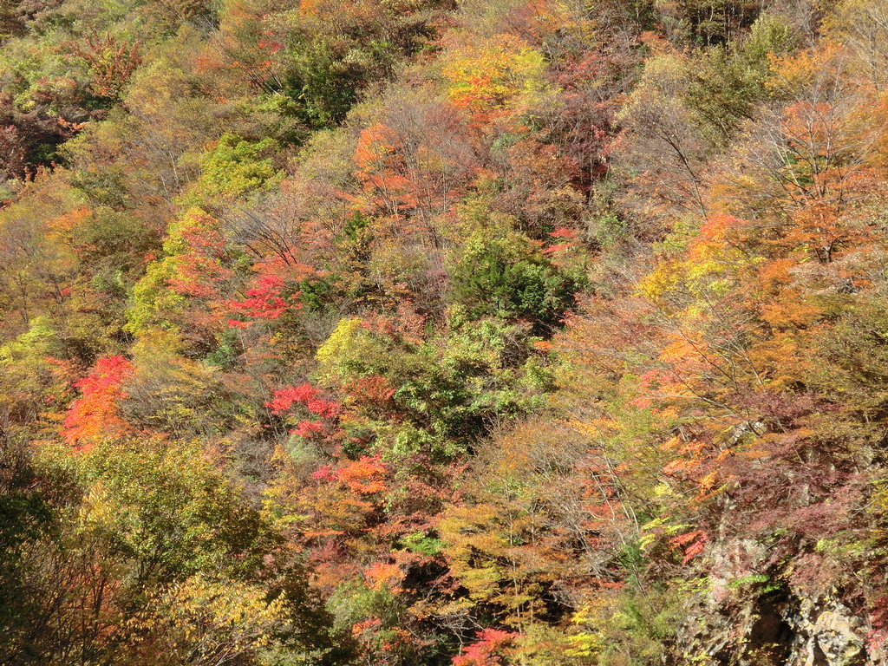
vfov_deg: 13.7
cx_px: 444
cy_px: 333
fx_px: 2771
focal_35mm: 108
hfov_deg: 18.2
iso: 100
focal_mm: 19.1
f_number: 4.4
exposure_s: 1/250
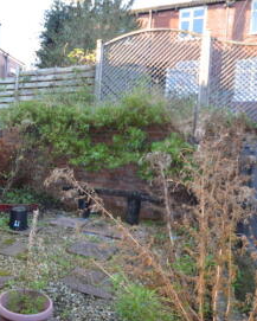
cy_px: 169
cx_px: 54
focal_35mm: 28
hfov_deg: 48.3
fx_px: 270
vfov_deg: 61.4
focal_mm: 11.5
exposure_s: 1/125
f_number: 4
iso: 250
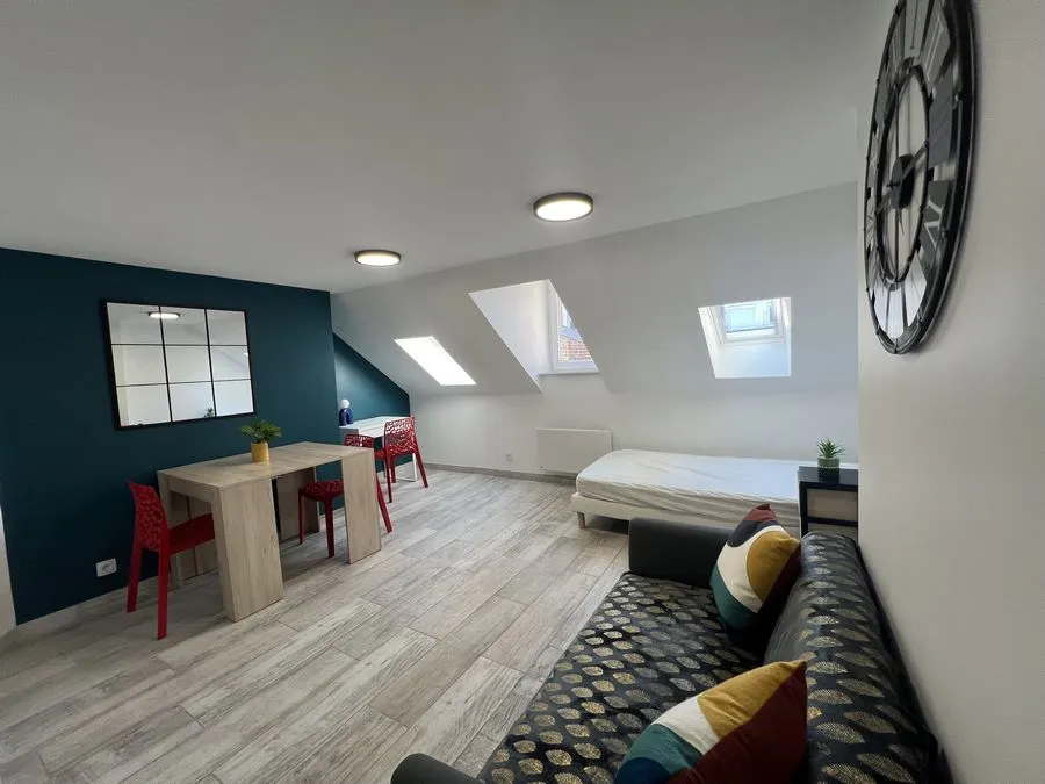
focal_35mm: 13
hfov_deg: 106.2
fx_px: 392
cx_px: 522
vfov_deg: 89.9
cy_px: 392
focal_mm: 1.57
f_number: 1.8
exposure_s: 1/100
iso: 80
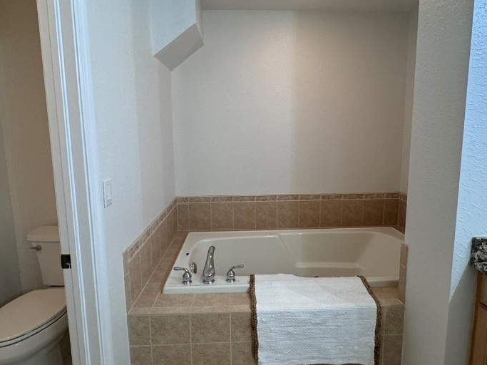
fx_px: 295
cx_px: 252
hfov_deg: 79.0
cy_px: 169
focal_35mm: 21
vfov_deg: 63.4
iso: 320
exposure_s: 1/120
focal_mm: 2.22
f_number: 2.2
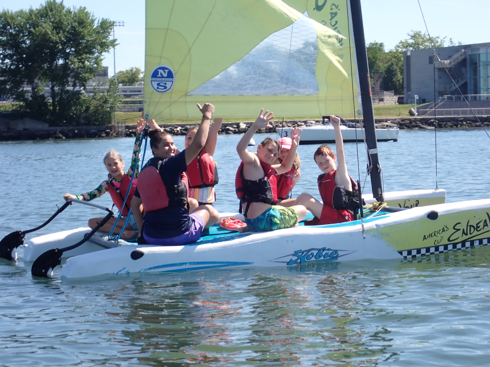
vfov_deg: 14.8
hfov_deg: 19.6
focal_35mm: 100
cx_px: 245
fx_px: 1416
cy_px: 184
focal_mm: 18
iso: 100
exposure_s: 1/200
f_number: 6.3
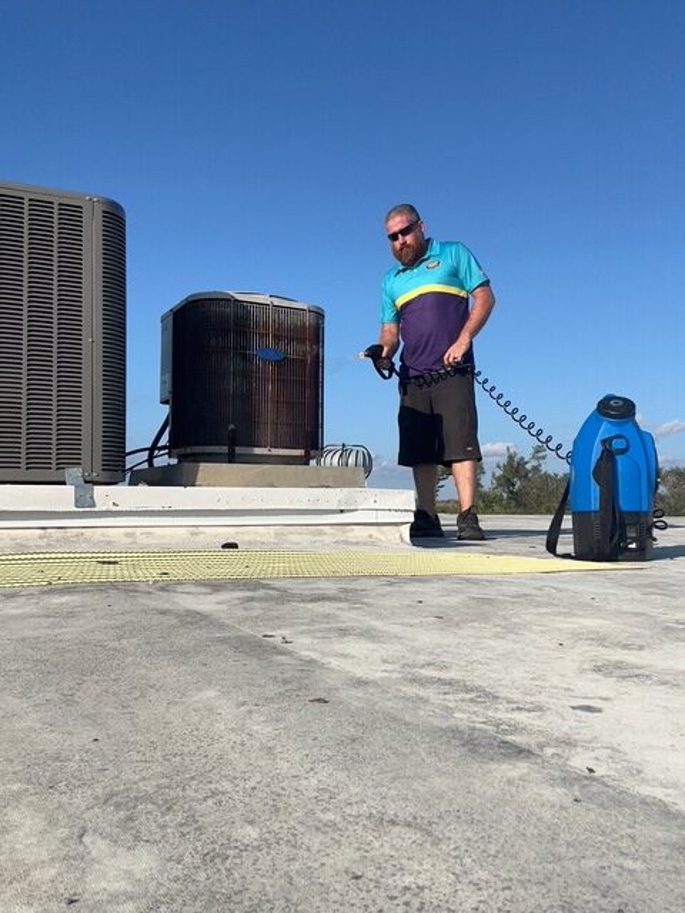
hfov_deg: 46.8
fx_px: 792
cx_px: 342
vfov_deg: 60.0
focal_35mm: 30
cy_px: 456
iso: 25
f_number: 1.9
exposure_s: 1/2688
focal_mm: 2.69
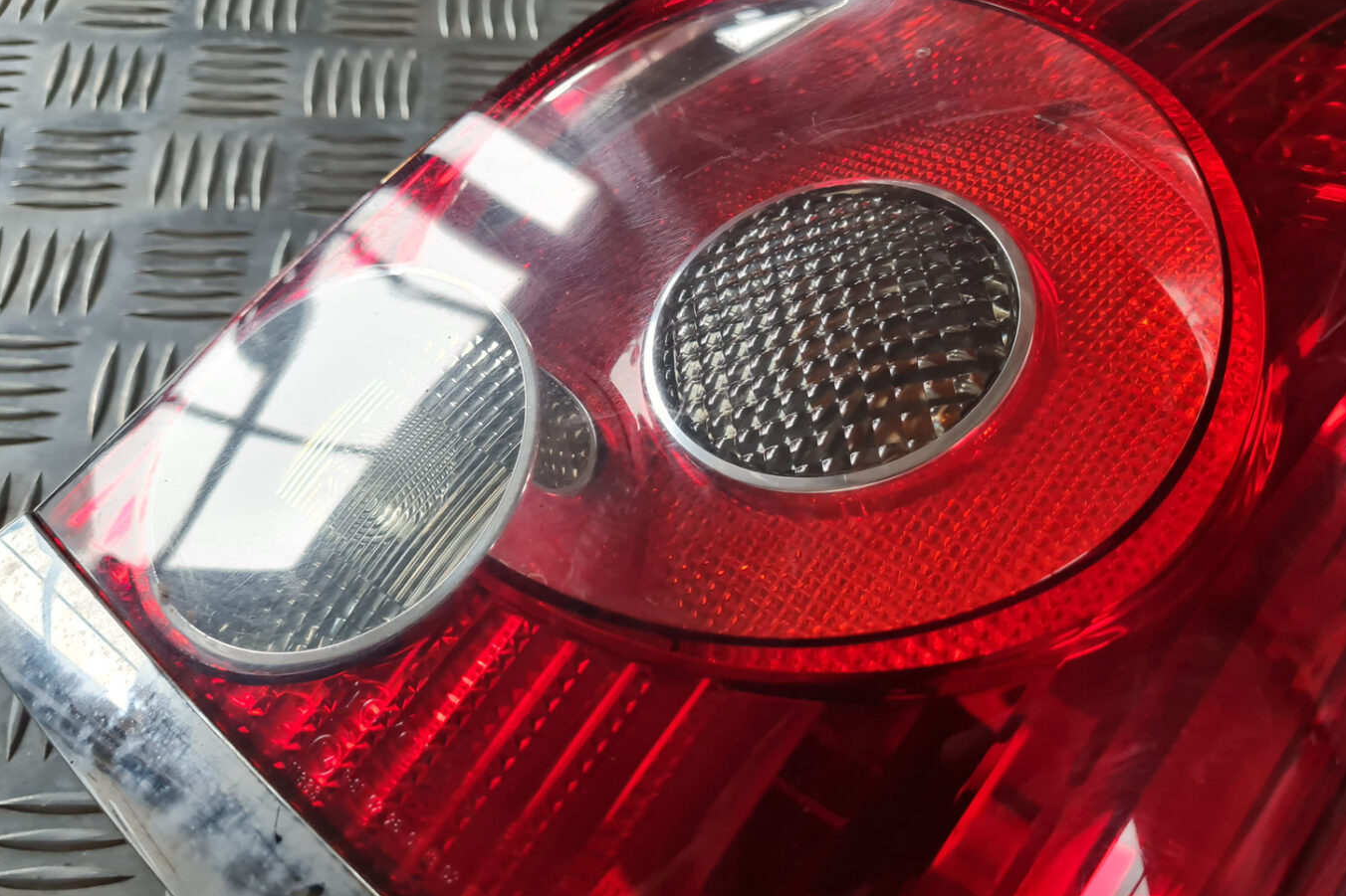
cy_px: 417
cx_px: 695
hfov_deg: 65.5
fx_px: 1047
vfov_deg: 46.4
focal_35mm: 28
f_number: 1.8
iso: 160
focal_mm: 5.4
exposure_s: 1/100
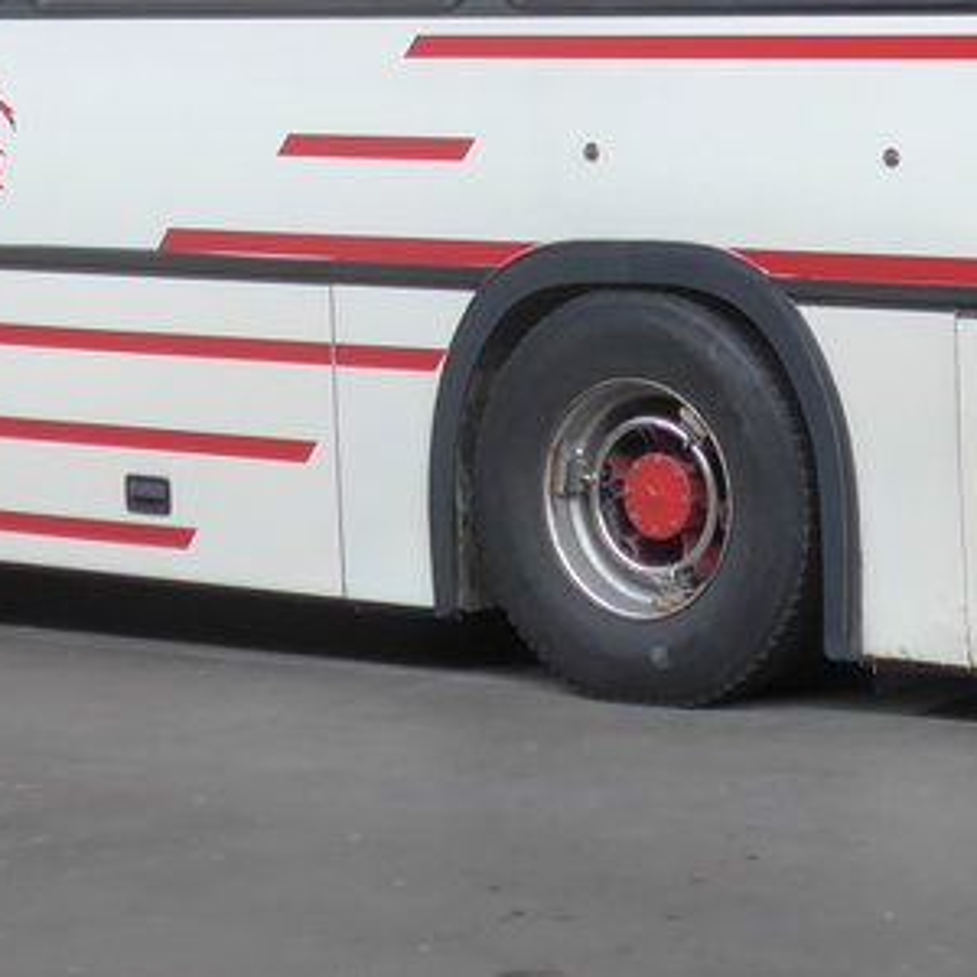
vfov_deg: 12.2
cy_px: -332
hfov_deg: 12.6
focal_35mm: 138
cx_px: 616
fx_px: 4407
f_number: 2.5
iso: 200
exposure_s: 1/60
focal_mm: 8
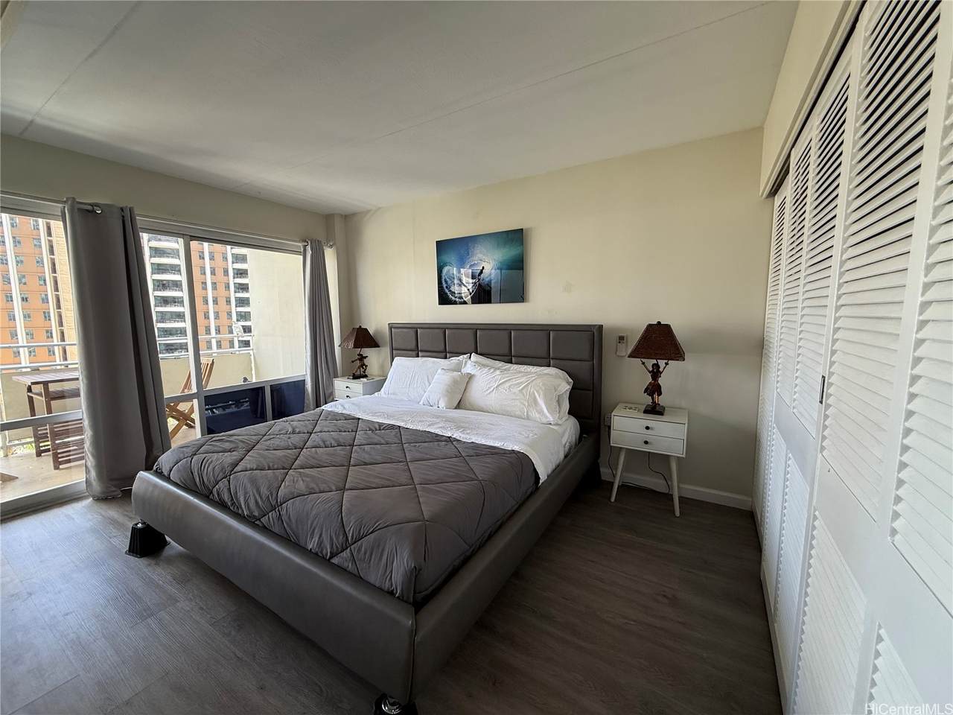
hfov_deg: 102.1
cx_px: 476
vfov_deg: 85.7
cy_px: 358
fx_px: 385
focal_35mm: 14
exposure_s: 1/120
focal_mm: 2.22
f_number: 2.2
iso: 80
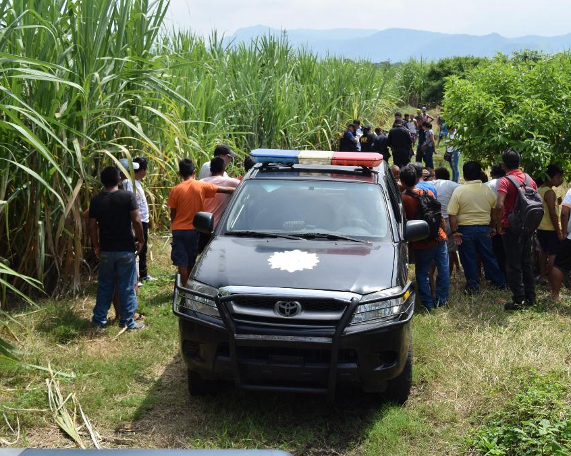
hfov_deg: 32.4
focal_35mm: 58
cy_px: 226
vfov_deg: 26.2
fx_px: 980
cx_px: 344
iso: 400
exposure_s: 1/1000
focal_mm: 34
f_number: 8
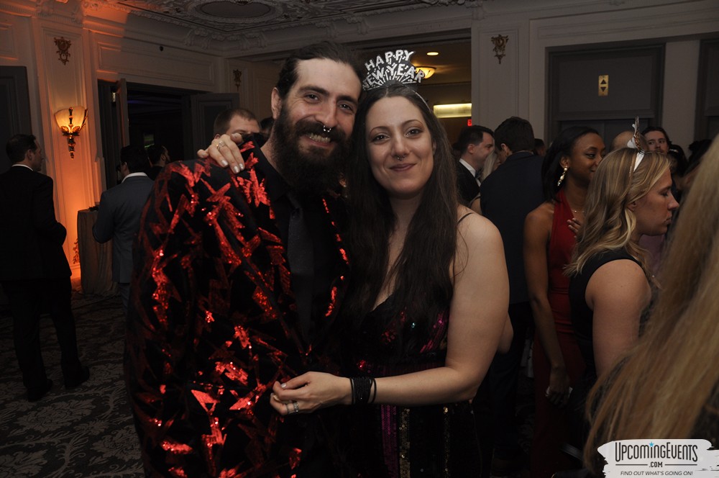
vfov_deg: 47.8
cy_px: 239
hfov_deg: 67.4
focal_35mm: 27
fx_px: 539
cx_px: 360
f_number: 5
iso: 400
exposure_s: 1/60
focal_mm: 18
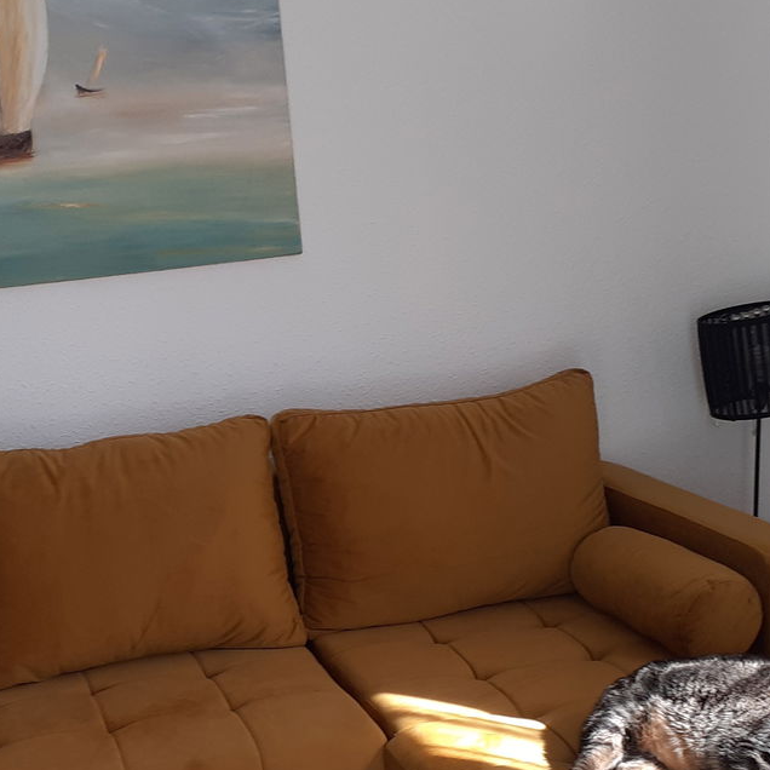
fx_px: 1510
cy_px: 525
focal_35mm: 60
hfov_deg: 28.3
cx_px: 225
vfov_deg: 28.4
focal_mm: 3.6
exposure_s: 1/100
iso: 40
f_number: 1.9
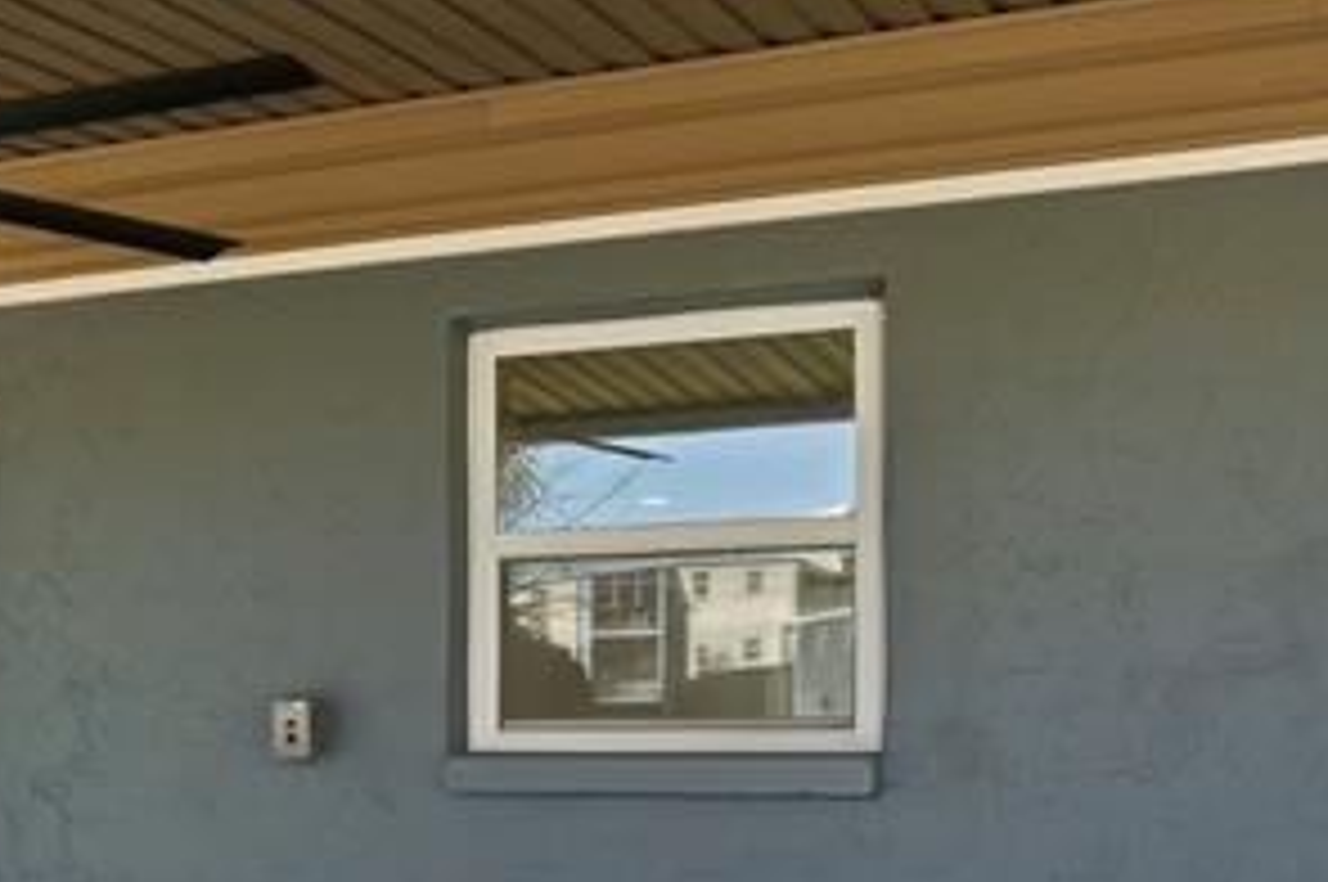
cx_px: 72
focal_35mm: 59
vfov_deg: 22.6
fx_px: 2174
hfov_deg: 31.9
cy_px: 736
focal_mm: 17
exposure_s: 1/8000
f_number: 5.6
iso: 800
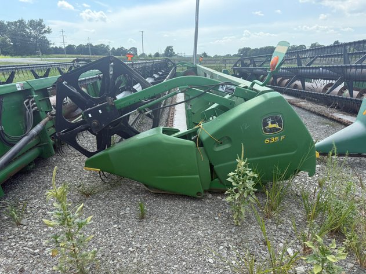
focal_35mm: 24
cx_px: 183
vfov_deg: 56.8
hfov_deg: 71.6
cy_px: 137
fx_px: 254
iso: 100
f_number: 1.78
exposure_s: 1/2801
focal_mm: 6.76
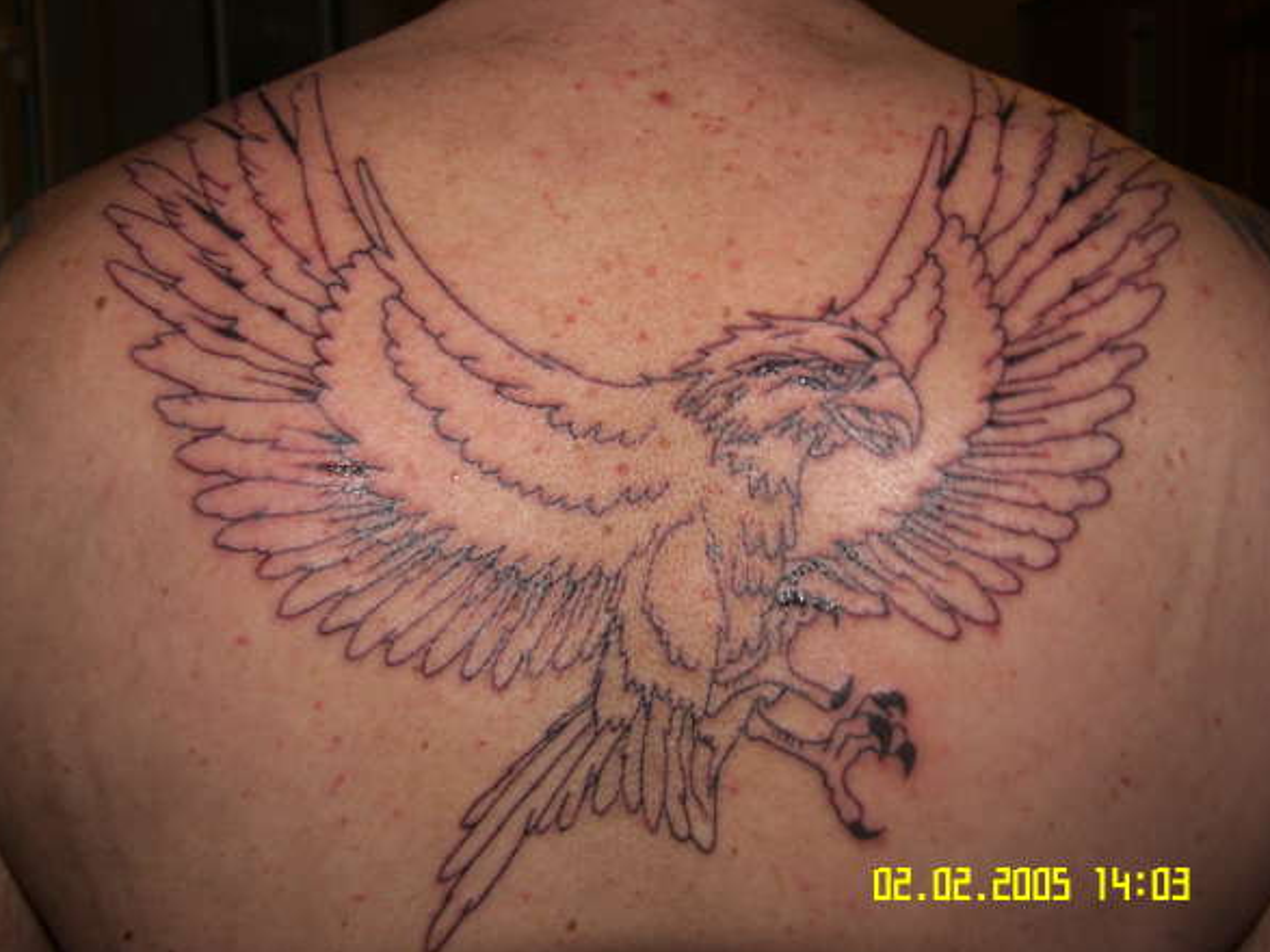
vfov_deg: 31.5
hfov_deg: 41.2
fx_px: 1687
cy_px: 478
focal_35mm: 46
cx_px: 627
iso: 50
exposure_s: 1/50
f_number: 2.5
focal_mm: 11.5
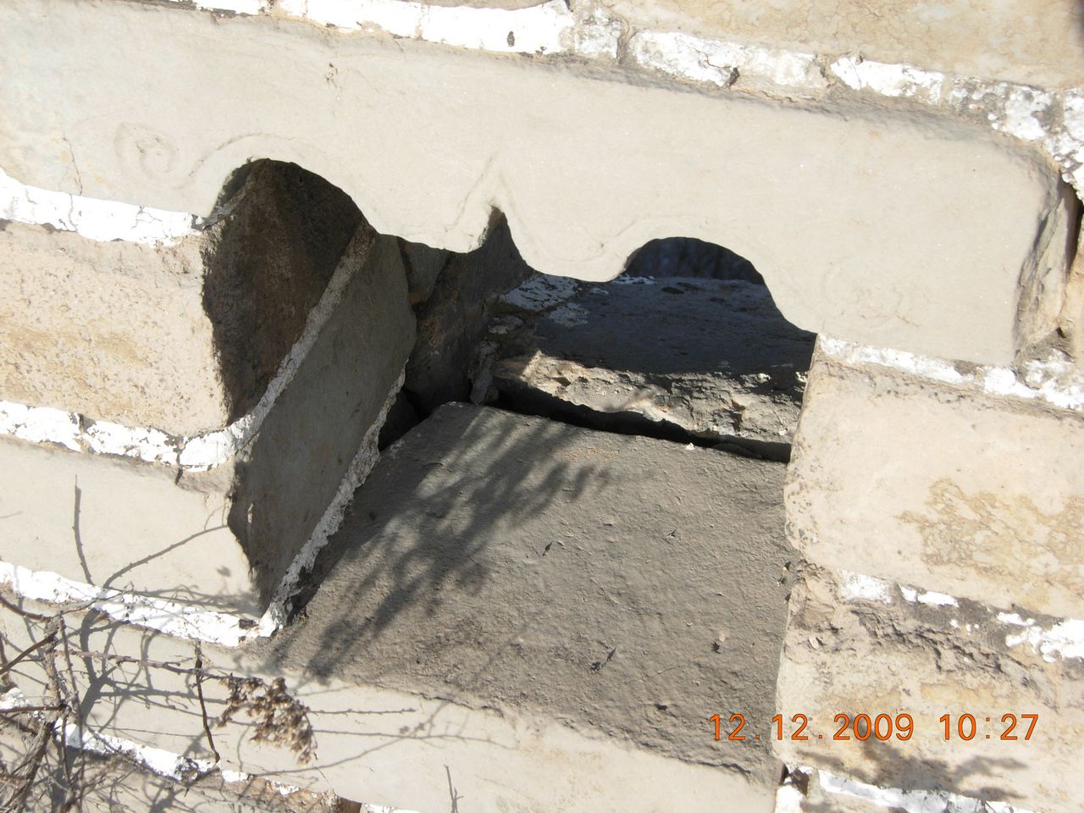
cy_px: 406
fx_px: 1942
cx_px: 542
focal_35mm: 62
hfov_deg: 31.2
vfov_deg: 23.7
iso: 50
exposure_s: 1/197
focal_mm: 12.9
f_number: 4.9
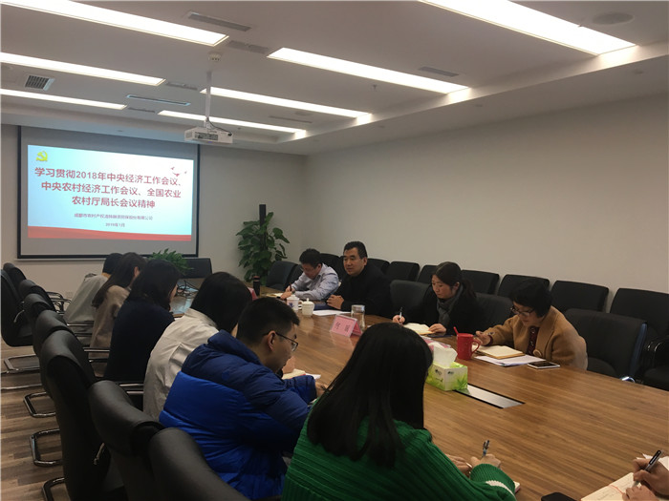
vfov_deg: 48.2
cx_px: 334
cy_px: 250
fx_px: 560
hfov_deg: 61.7
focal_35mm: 29
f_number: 2.2
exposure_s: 1/33
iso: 32
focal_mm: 4.15
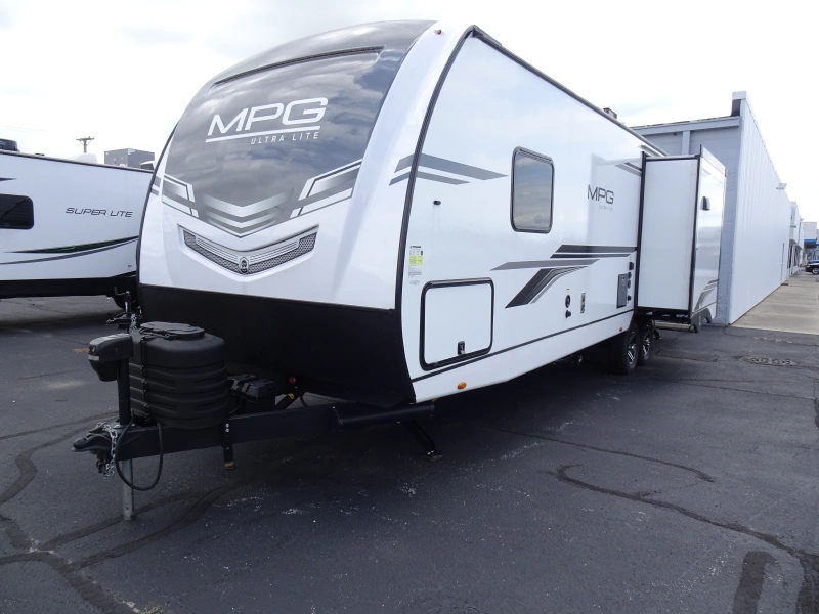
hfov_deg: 71.6
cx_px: 410
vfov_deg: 56.8
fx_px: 568
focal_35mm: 24
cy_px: 307
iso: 80
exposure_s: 1/400
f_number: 3.5
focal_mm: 4.1
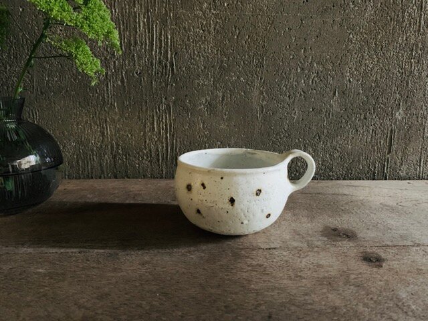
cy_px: 160
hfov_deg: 67.3
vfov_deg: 53.1
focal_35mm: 26
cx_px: 214
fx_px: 321
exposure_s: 1/15
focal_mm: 4.25
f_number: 1.8
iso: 800
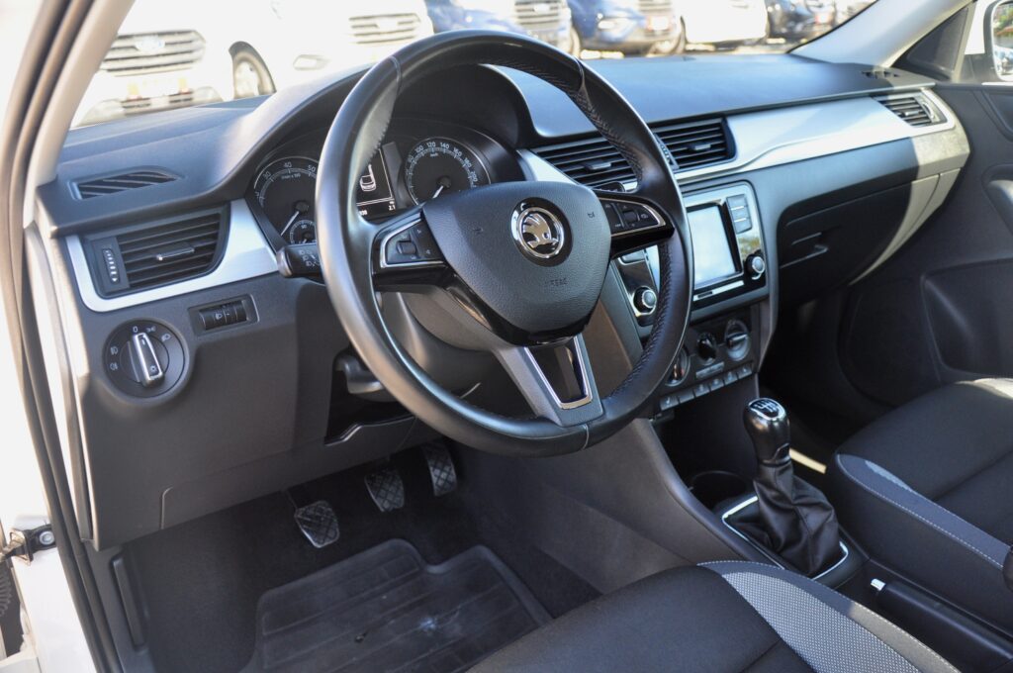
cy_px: 336
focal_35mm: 33
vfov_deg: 39.9
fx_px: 927
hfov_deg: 57.3
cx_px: 506
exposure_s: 1/60
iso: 500
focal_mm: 22
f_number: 4
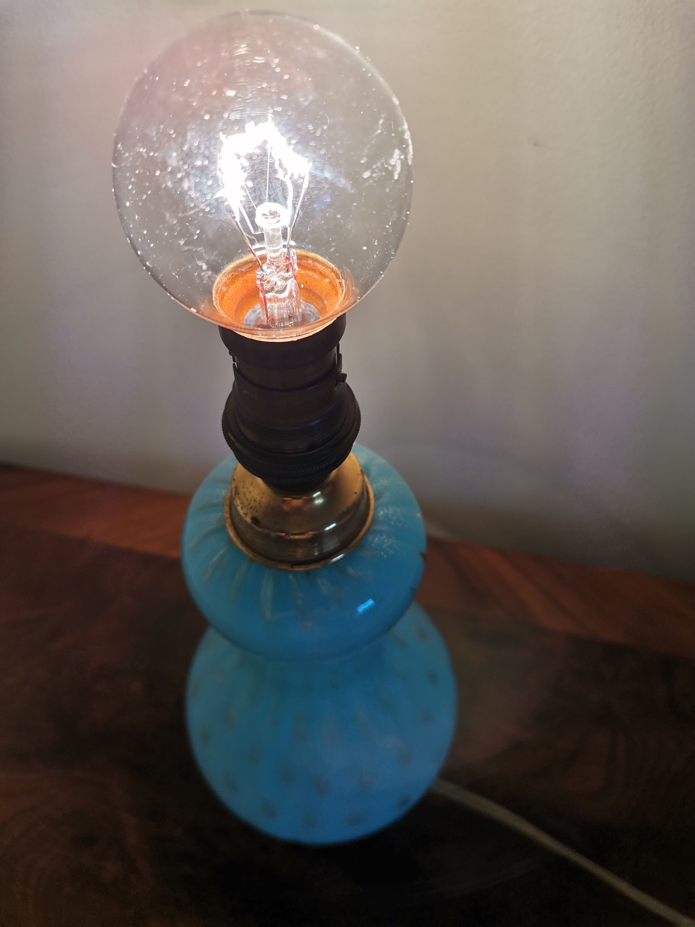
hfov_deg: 53.1
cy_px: 464
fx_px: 696
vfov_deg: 67.3
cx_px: 348
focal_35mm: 26
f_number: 1.8
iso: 50
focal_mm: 4.75
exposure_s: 1/235
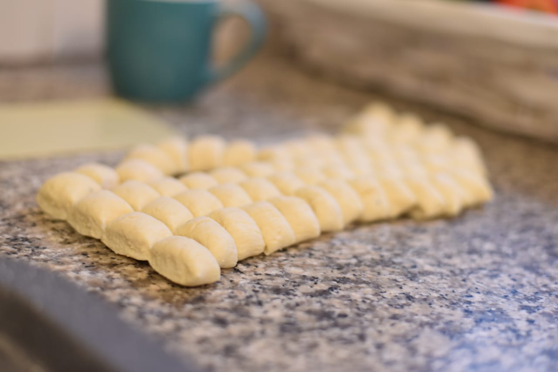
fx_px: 775
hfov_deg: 39.6
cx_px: 279
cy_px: 186
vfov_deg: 27.0
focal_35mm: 50
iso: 800
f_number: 2.5
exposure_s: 1/60
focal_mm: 50
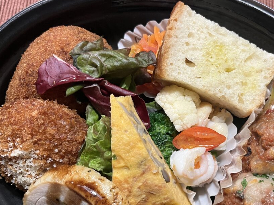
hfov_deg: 44.7
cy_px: 120
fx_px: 325
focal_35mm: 41
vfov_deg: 35.1
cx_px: 193
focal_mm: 5.1
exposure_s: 1/60
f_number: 1.6
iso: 250
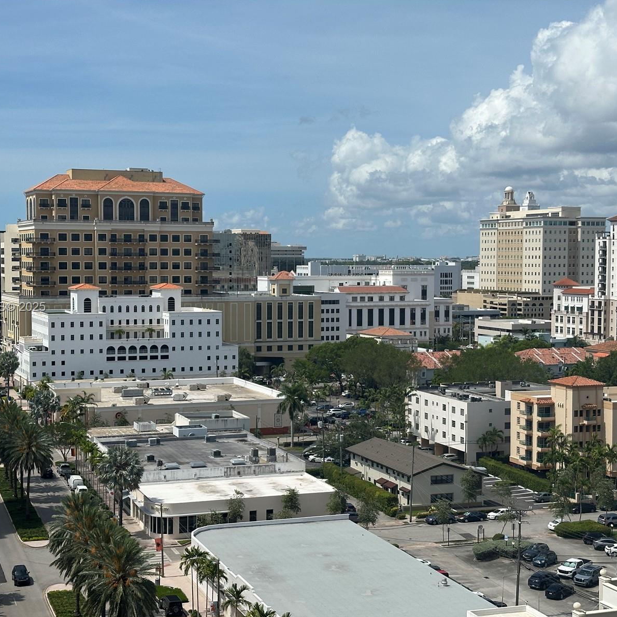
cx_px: 299
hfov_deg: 30.0
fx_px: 1149
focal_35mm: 57
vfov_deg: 30.0
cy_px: 308
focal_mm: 6.86
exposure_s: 1/7634
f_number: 1.78
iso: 64
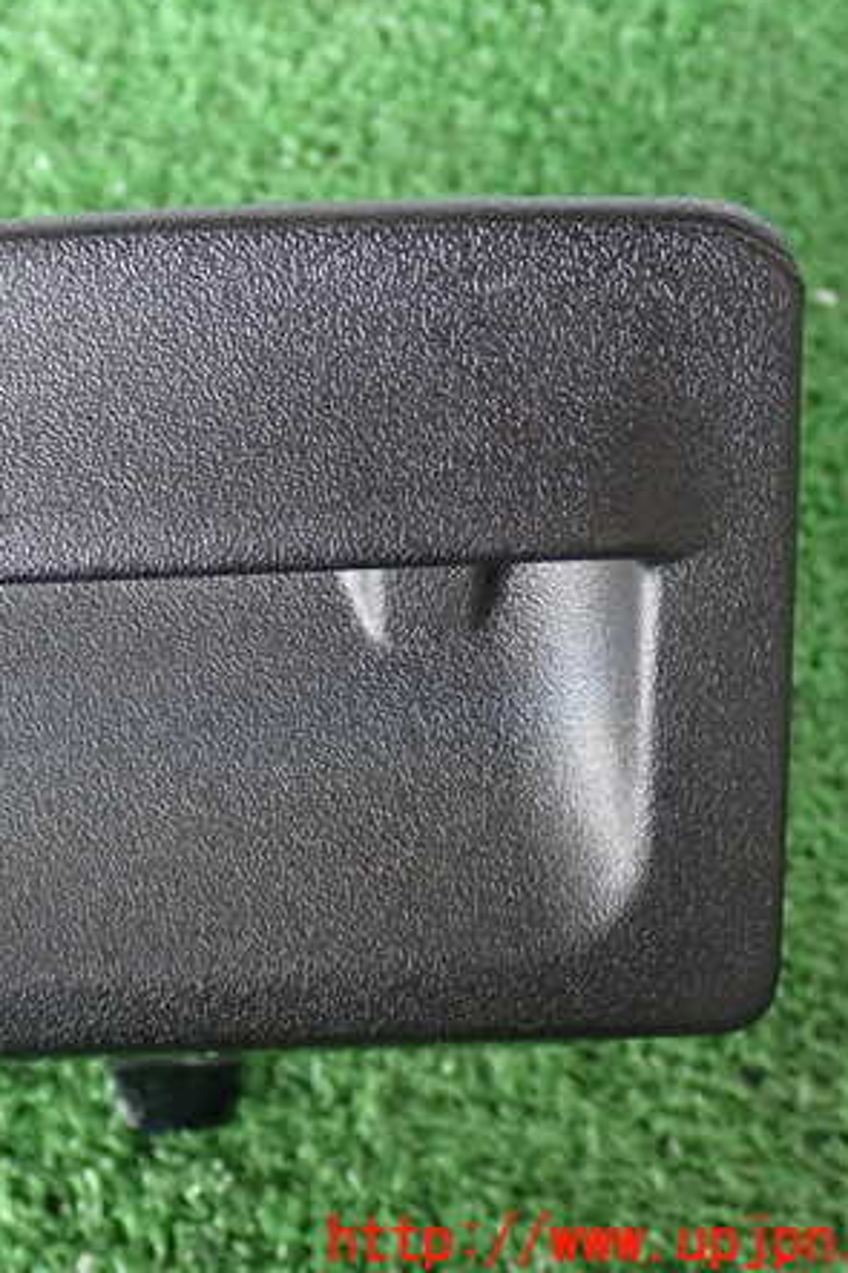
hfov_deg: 21.5
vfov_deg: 32.4
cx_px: 115
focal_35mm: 62
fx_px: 2192
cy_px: 632
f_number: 2.9
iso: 640
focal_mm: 7.84
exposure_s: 1/40
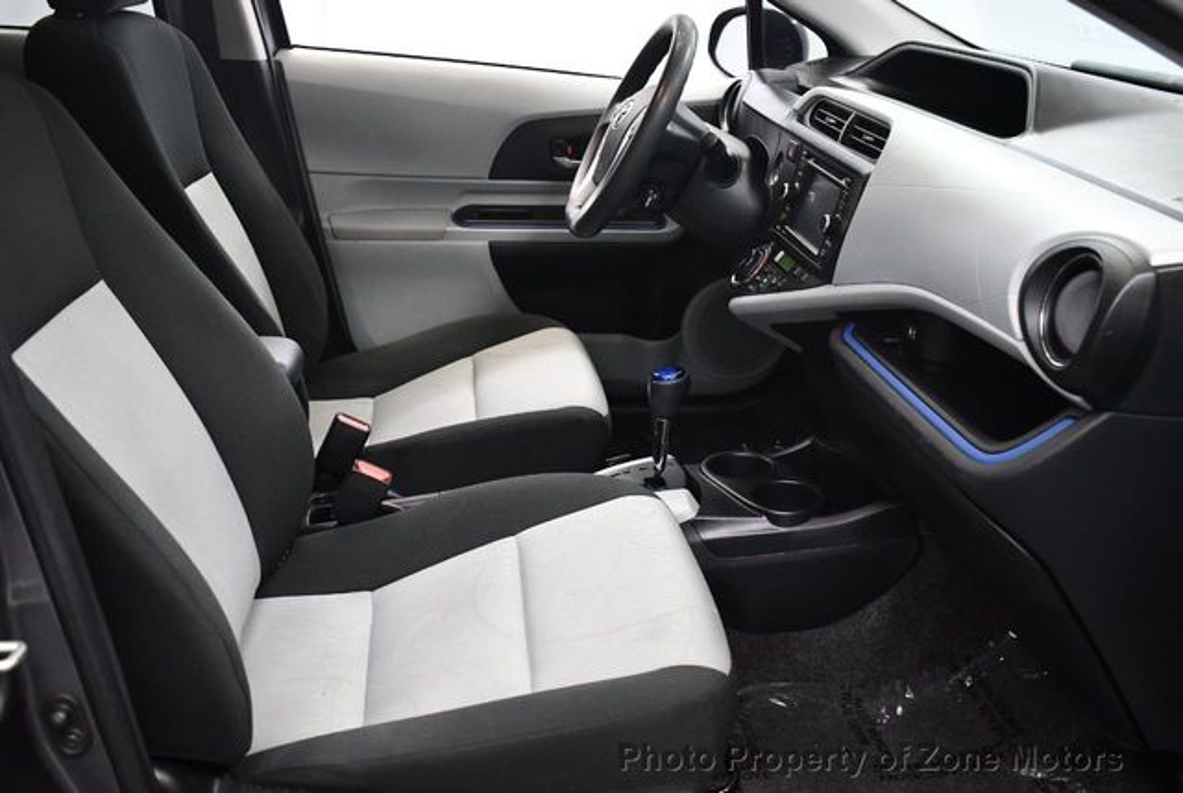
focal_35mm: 36
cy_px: 396
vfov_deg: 37.0
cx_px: 592
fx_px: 1185
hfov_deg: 53.1
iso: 2500
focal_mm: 18
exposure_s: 1/125
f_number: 3.5
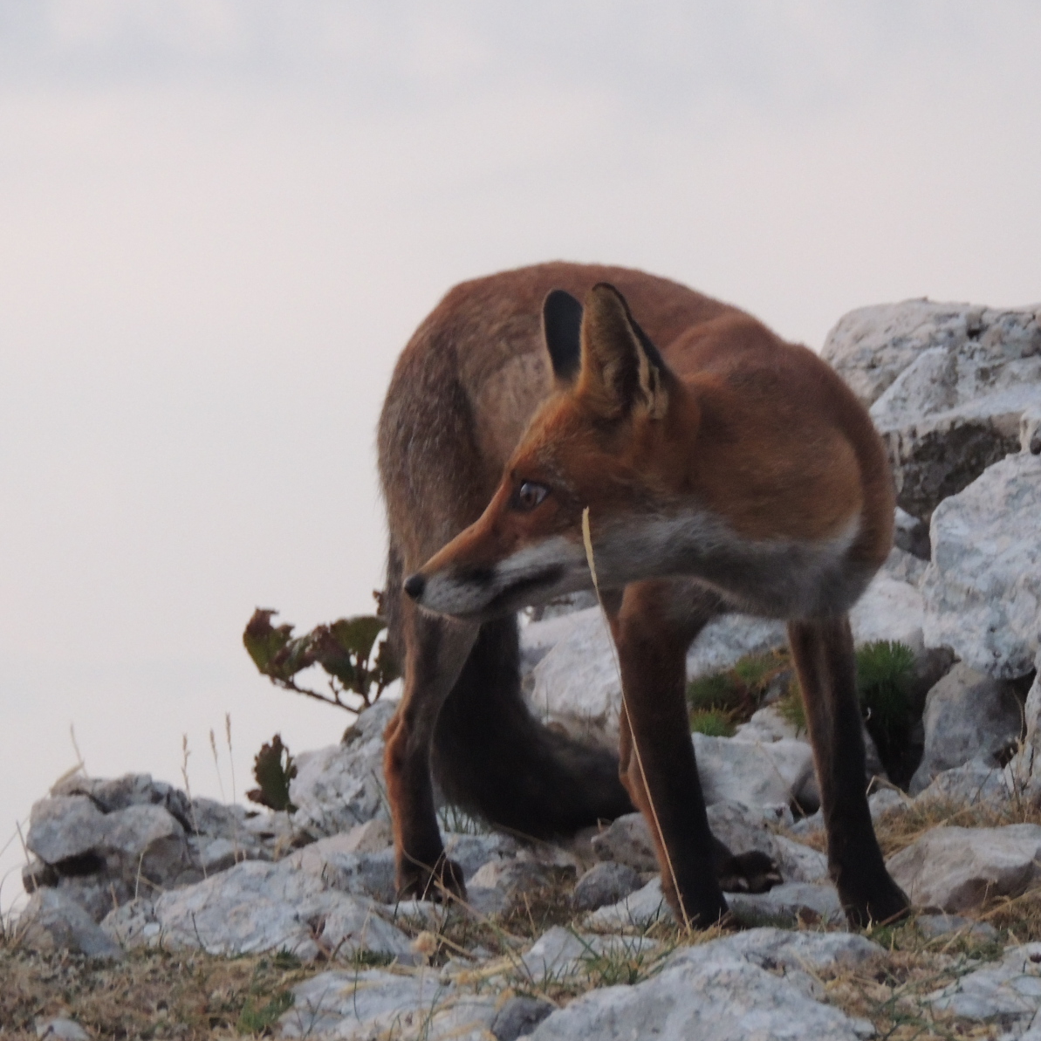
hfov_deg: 7.4
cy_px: 521
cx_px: 572
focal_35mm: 237
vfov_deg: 7.4
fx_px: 8064
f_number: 4.6
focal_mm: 35.6
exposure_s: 1/13
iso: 800
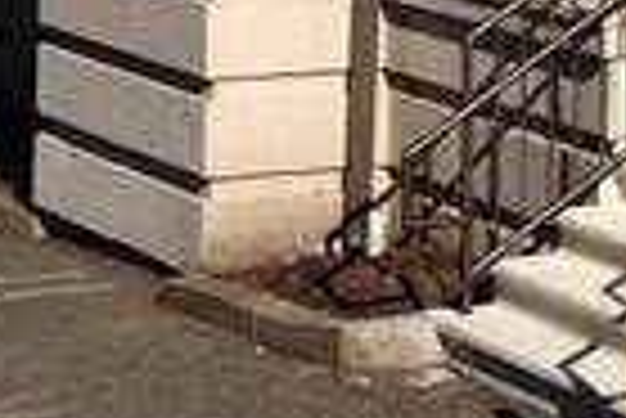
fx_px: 4404
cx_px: 977
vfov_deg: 5.3
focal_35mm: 253
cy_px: -593
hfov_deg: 8.0
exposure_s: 1/3623
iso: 50
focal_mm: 4.12
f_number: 2.4
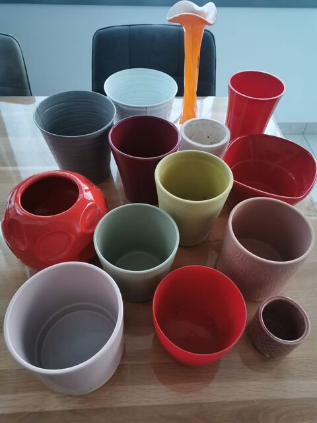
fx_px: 330
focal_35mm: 27
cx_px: 158
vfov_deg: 65.3
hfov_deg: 51.4
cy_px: 212
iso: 1000
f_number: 1.8
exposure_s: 1/23
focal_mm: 5.58
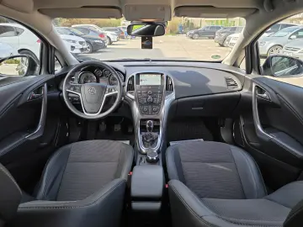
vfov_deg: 58.9
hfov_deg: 73.9
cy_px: 114
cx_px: 152
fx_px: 201
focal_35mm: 23
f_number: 1.7
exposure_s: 1/359
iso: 50
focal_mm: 6.3
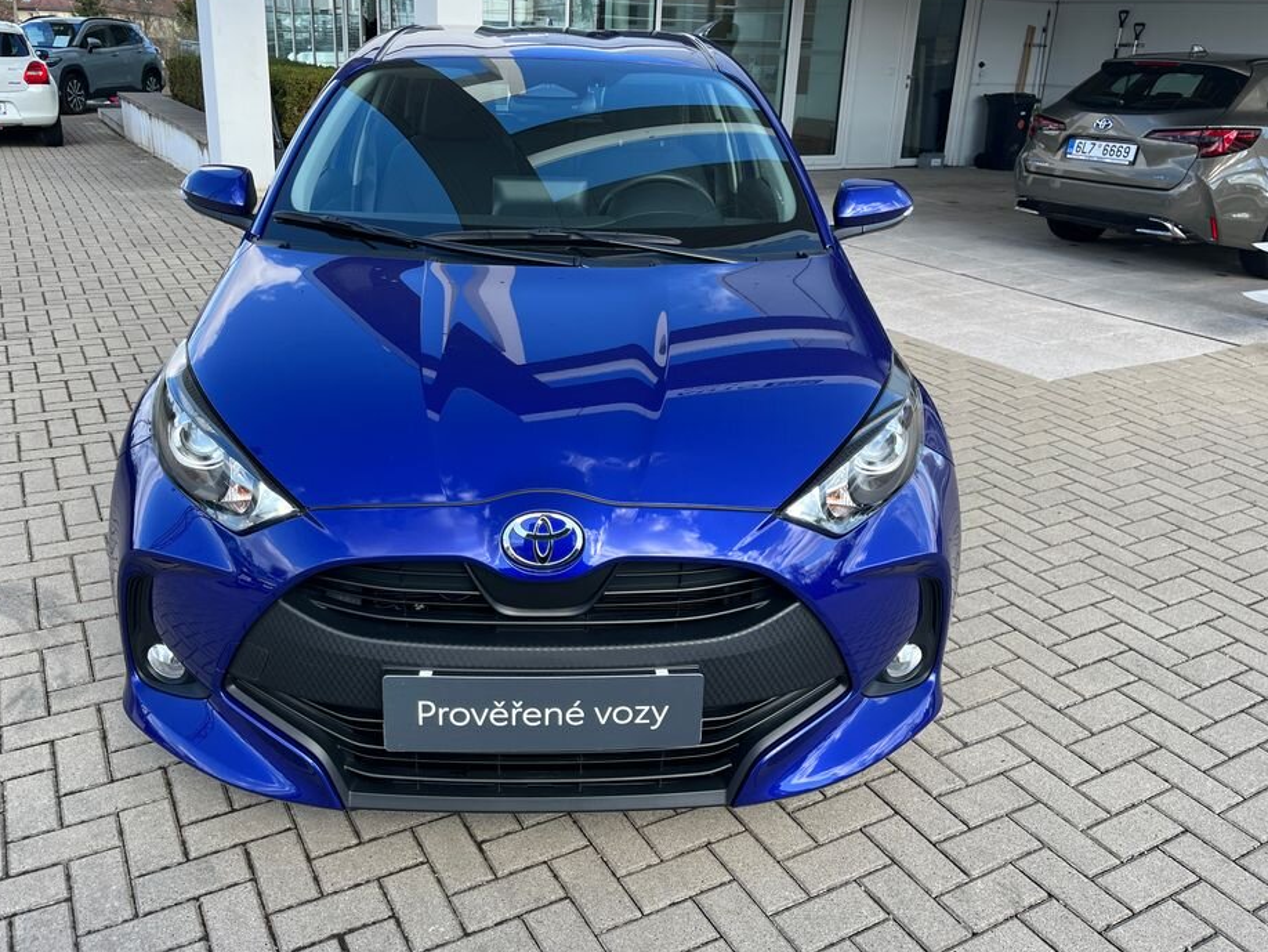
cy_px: 423
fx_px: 1063
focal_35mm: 29
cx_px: 583
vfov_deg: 48.2
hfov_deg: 61.6
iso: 50
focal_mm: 5.1
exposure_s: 1/676
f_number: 1.6
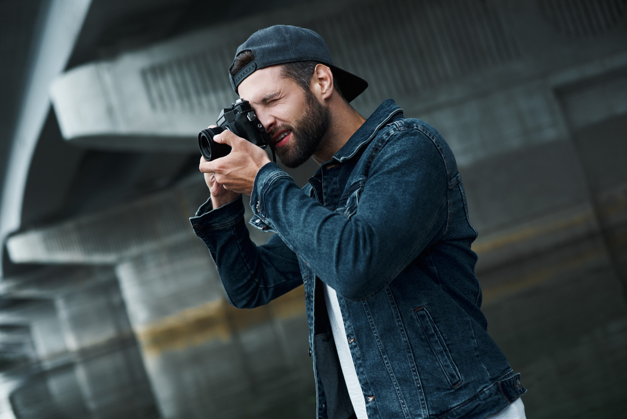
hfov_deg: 39.6
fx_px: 871
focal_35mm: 50
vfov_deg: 27.0
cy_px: 210
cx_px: 314
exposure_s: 1/500
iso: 320
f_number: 3.2
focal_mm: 50
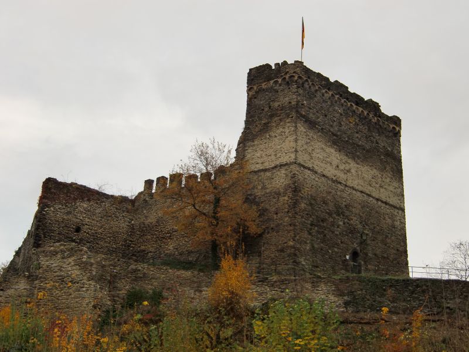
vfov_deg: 26.6
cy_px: 176
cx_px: 234
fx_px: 745
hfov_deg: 34.9
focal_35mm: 55
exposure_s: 1/400
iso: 64
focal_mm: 9.8
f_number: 4.2
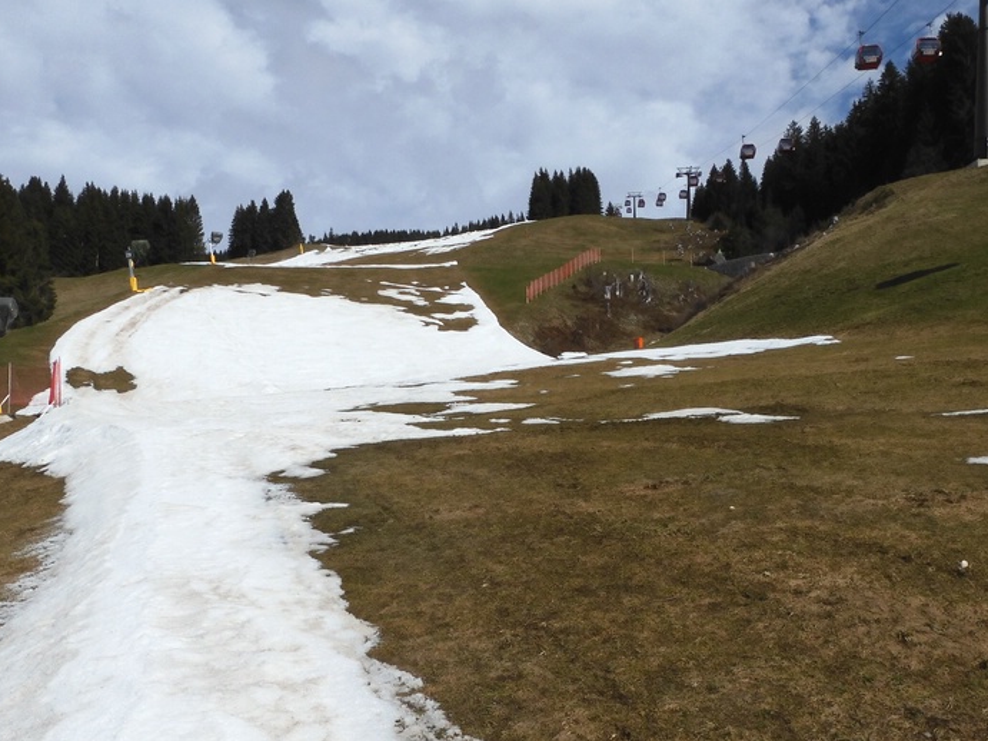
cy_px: 475
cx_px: 483
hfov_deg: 55.4
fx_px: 942
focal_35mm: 33
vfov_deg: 42.5
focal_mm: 4.3
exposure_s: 1/2000
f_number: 4.5
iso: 100
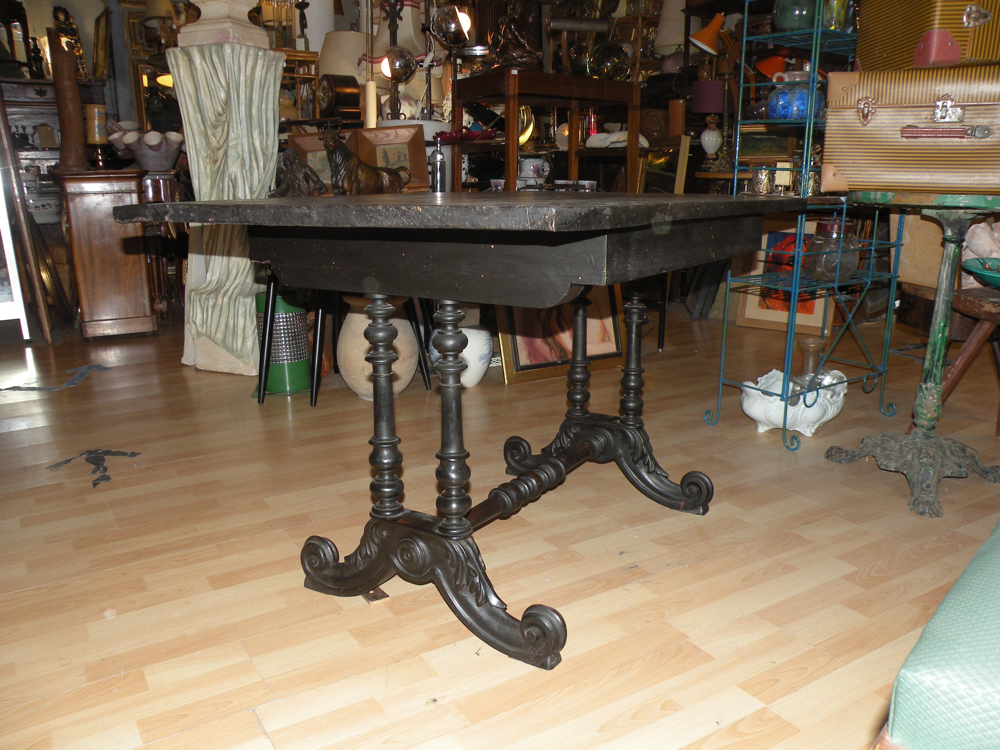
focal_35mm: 27
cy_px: 375
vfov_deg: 51.4
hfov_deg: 65.3
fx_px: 780
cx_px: 500
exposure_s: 1/60
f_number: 2.8
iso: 77
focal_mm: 4.7
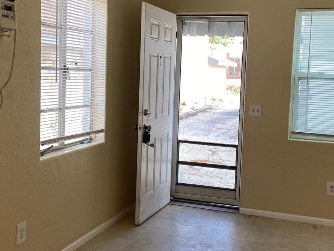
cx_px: 182
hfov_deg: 40.4
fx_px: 454
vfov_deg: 30.9
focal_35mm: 47
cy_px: 113
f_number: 1.8
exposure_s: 1/120
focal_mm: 4.25
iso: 50
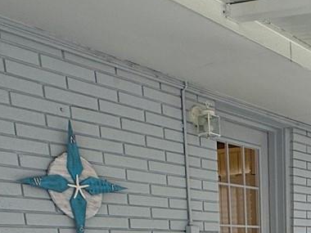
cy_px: 390
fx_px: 530
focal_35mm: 59
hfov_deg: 29.6
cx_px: 337
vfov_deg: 19.9
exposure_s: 1/114
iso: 50
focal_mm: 2.22
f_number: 2.2
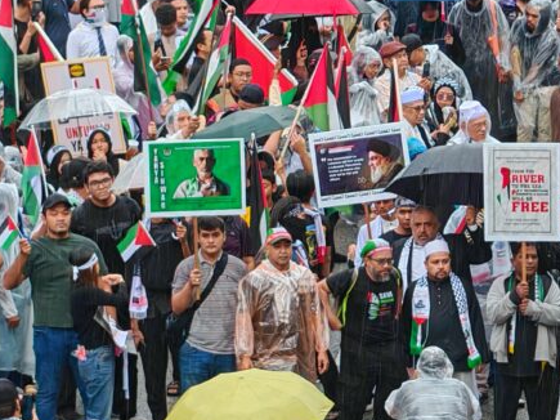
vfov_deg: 3.4
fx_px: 7003
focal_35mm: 433
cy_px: 104
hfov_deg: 4.6
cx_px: 465
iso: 200
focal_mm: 15.38
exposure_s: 1/100
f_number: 2.6
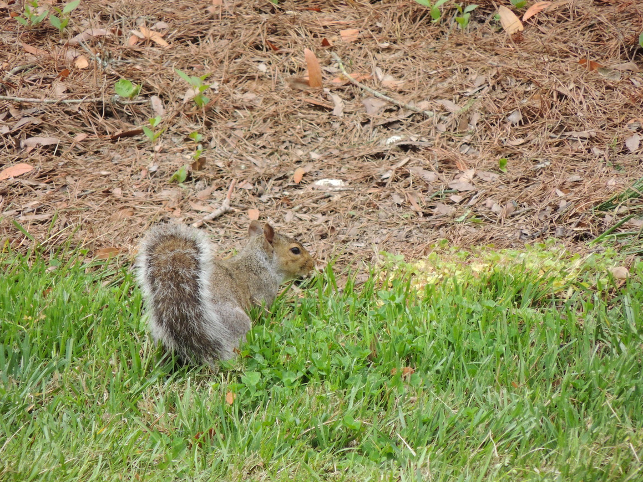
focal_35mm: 1104
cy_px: 243
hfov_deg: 1.8
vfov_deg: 1.3
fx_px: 20513
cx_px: 291
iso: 400
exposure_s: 1/500
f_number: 5.9
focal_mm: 180
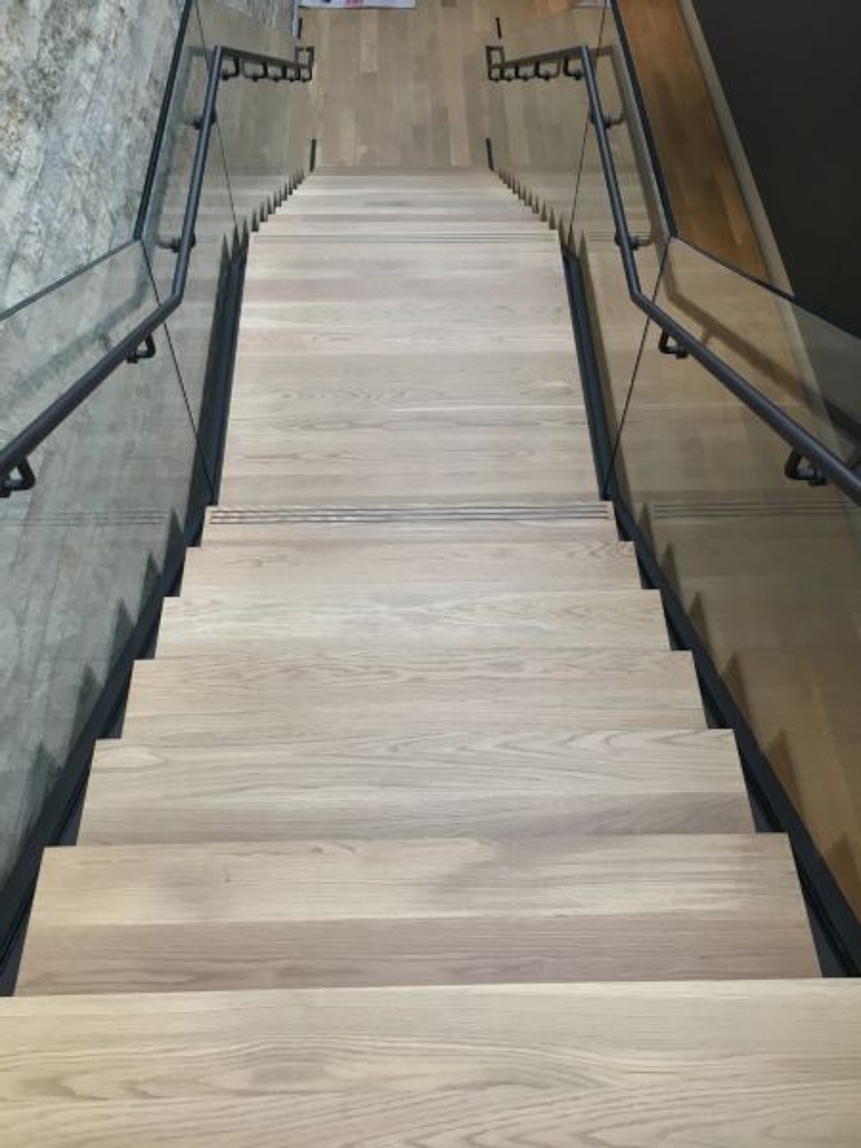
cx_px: 430
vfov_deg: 61.7
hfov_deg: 48.2
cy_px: 574
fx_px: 962
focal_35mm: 29
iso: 50
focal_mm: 4.15
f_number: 2.2
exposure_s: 1/30
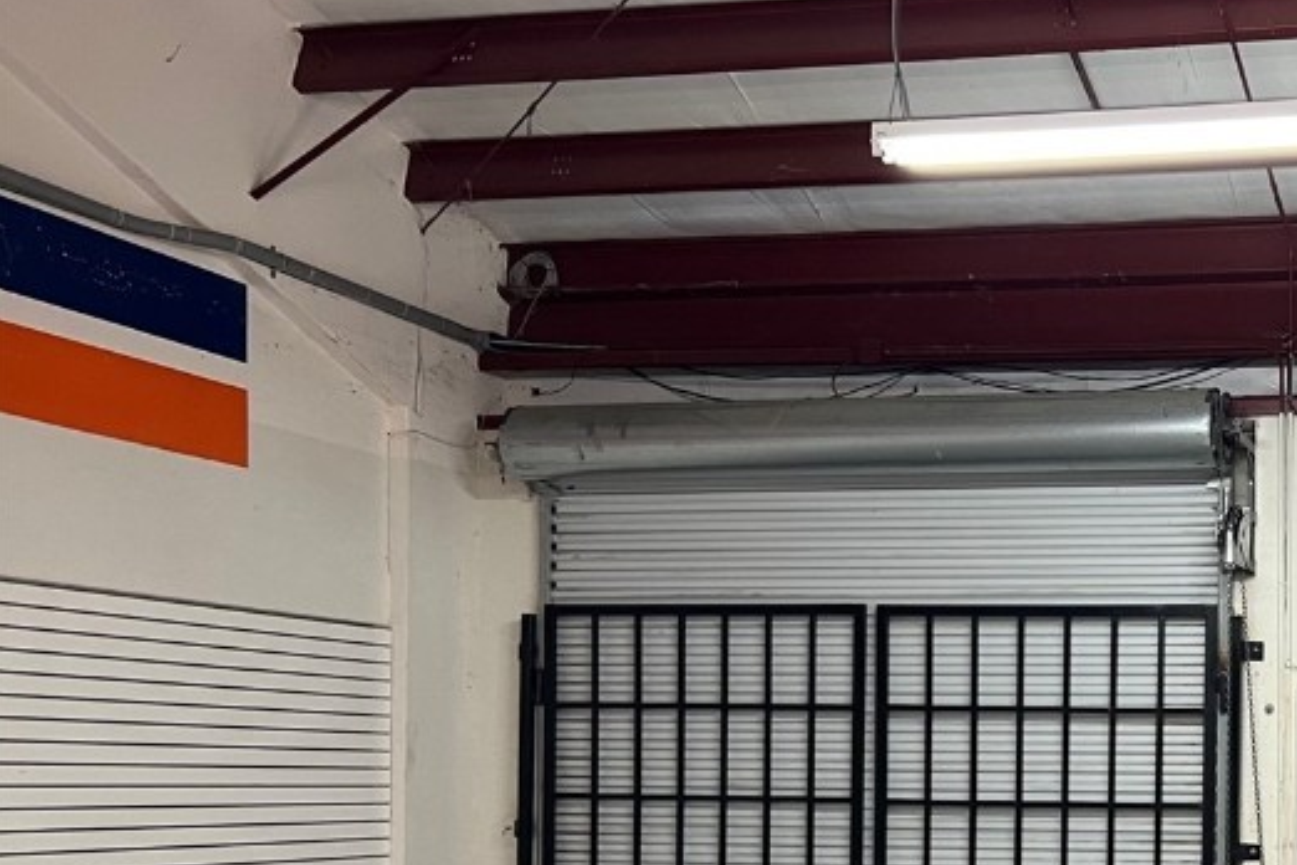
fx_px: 1909
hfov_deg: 34.5
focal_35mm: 53
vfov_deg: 24.7
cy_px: 798
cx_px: 1267
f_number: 1.5
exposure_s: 1/60
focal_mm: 5.7
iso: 125
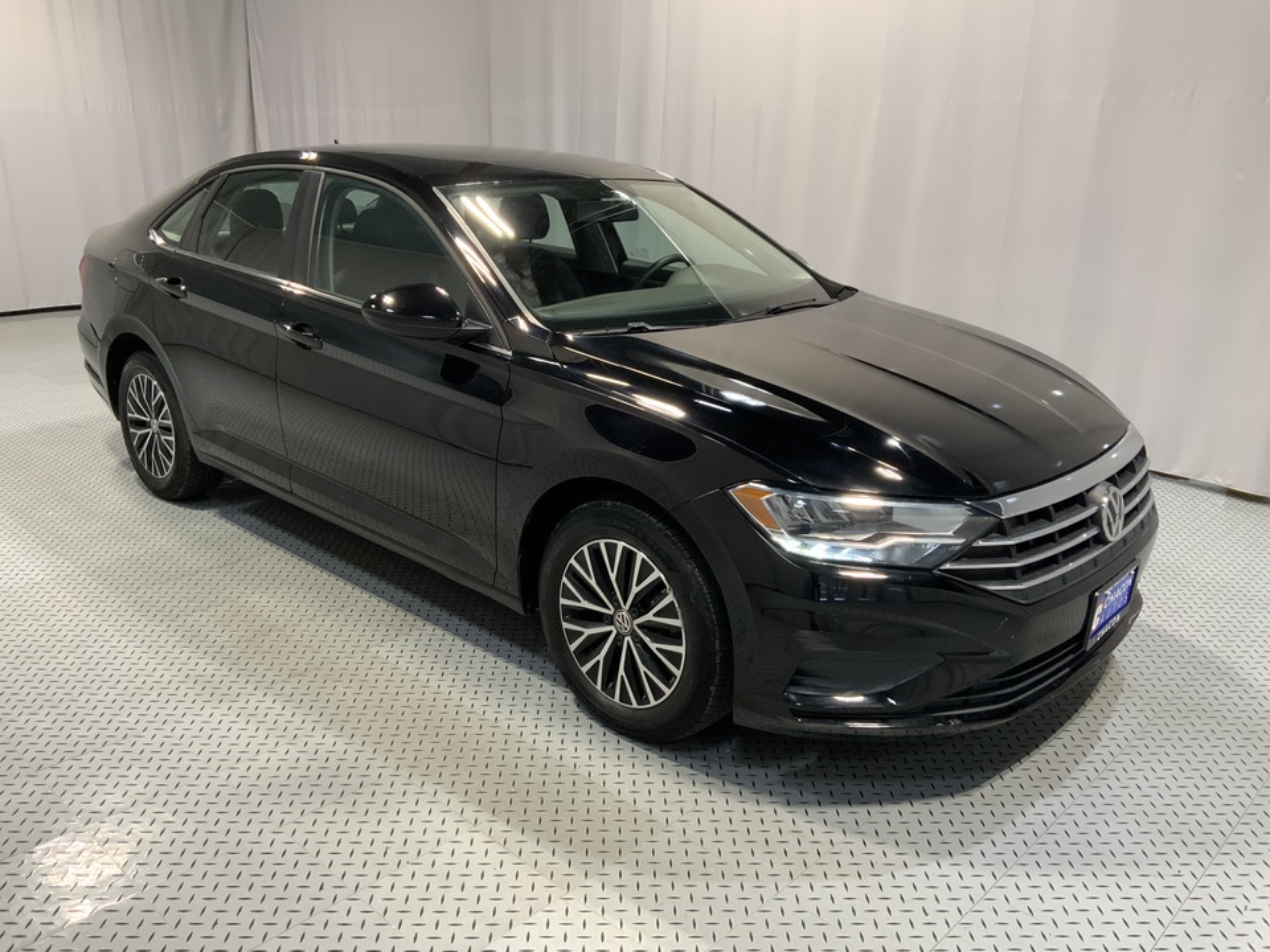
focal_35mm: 29
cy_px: 476
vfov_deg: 48.2
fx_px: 1064
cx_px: 635
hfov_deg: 61.7
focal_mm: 3
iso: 64
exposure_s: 1/60
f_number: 1.8
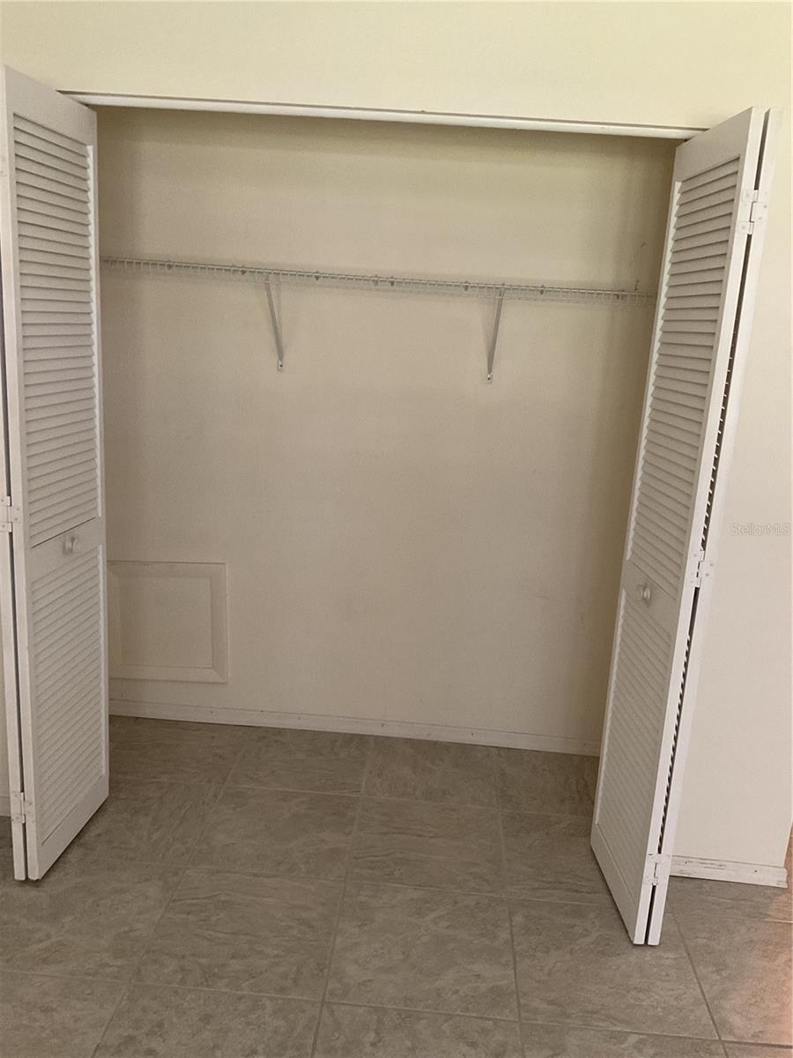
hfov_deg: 48.2
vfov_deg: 61.7
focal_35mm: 29
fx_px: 886
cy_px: 529
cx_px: 396
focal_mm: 3
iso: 250
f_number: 1.8
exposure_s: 1/60
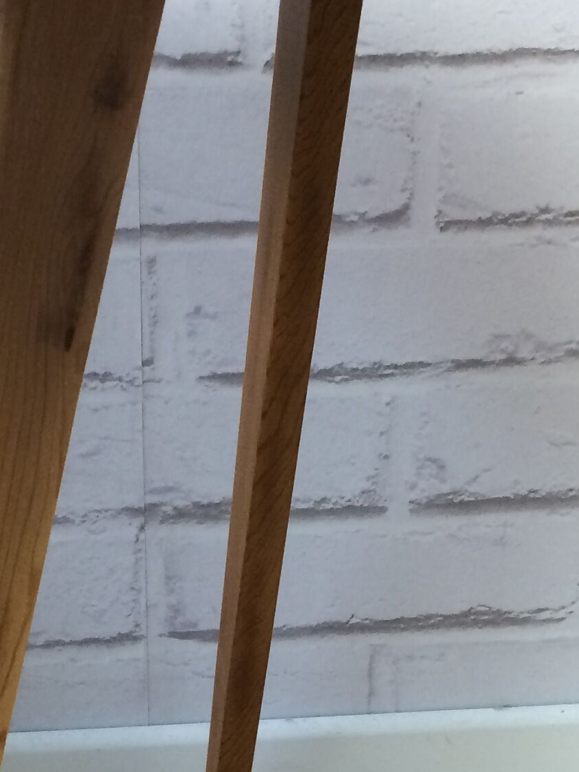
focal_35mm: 84
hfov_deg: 17.5
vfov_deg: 22.6
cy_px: 725
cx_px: 220
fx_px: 1874
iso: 64
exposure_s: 1/33
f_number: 2.2
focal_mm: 4.15
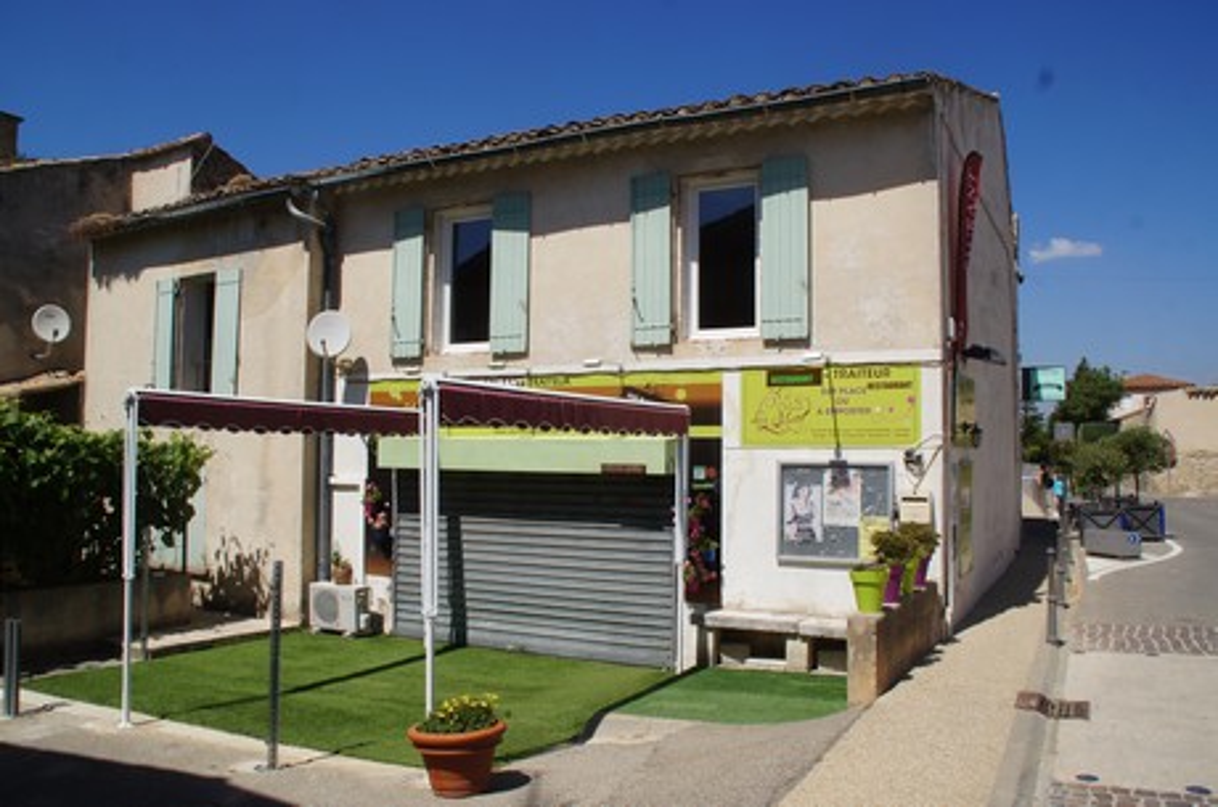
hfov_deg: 67.5
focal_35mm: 27
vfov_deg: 47.8
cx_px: 609
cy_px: 404
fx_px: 912
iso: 100
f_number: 11
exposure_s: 1/250
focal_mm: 18
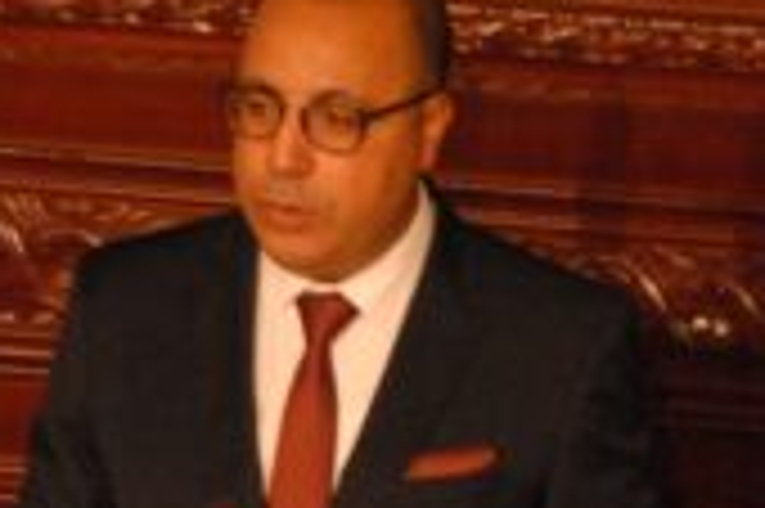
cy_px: 342
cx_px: 346
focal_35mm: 1114
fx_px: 23649
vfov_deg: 1.2
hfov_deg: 1.9
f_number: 5.6
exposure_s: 1/60
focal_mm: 300
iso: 1600
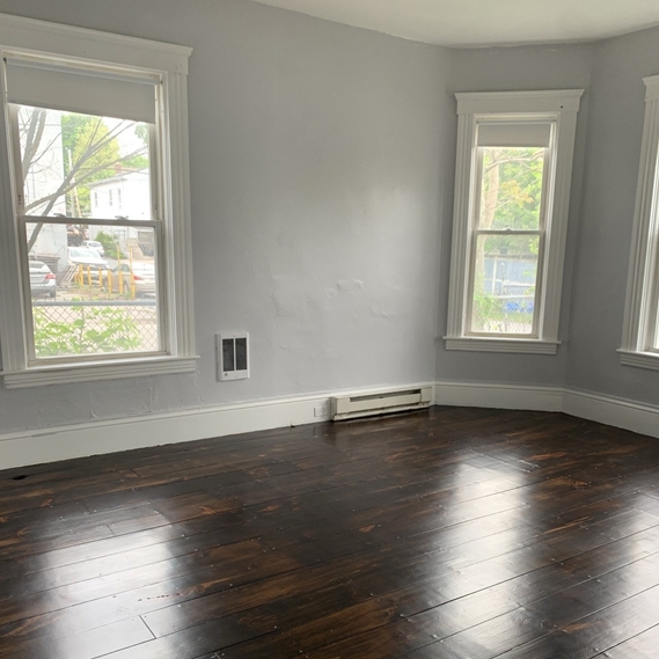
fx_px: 668
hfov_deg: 52.5
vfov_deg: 52.1
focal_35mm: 31
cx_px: 329
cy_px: 403
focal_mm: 4.25
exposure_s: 1/121
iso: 64
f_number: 1.8
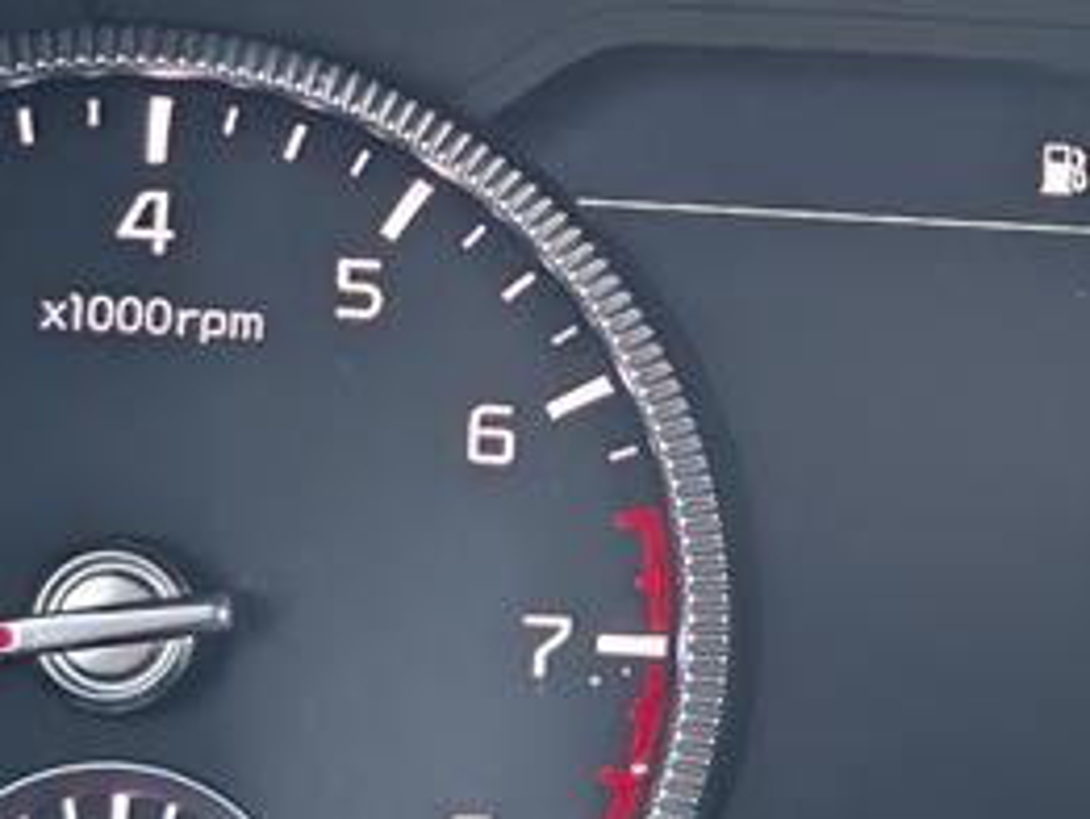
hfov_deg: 16.1
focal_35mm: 120
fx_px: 3780
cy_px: 430
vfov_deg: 12.4
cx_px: 1103
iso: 709
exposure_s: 1/455
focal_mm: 6.9
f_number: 1.68
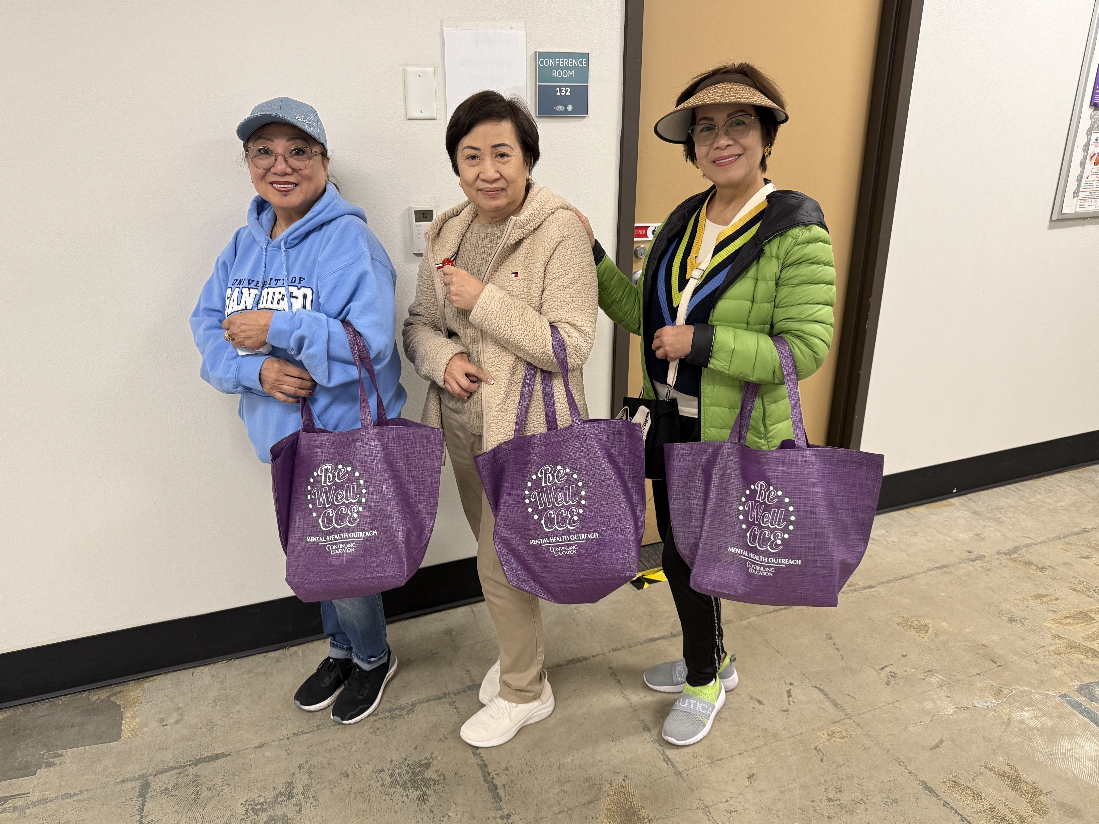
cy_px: 410
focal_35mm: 25
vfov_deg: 54.9
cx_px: 534
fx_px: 794
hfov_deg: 69.4
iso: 250
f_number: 1.78
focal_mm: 6.76
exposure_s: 1/60
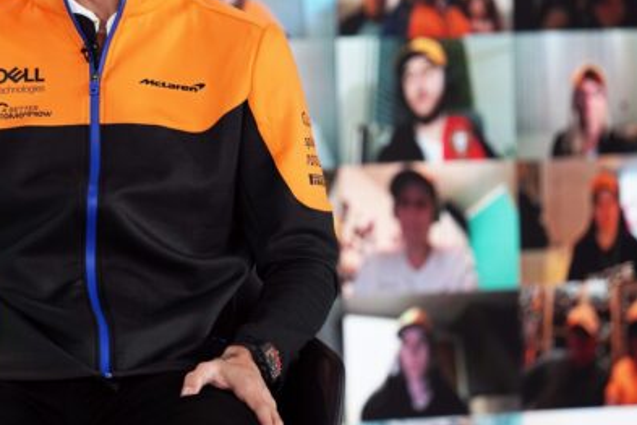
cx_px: 109
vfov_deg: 3.9
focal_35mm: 354
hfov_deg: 5.8
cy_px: 104
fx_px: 6263
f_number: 3.5
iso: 800
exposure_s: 1/200
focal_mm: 200
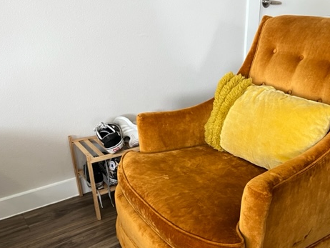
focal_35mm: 36
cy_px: 157
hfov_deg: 50.5
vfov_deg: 39.4
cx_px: 219
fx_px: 343
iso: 250
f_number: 1.6
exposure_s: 1/60
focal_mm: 5.1
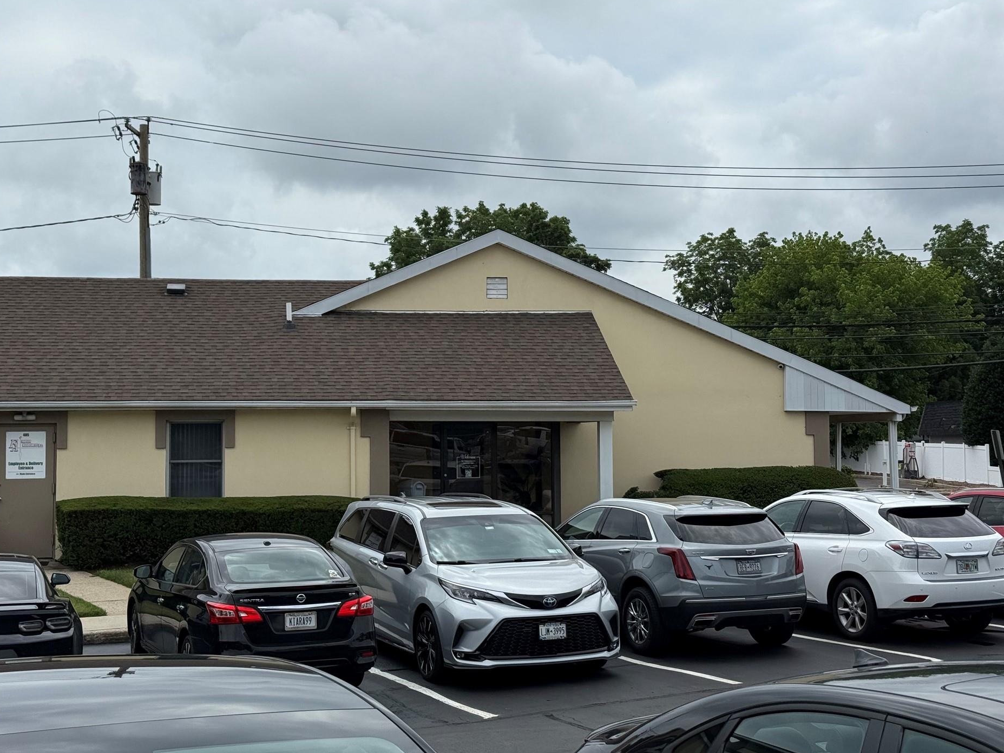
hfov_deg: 36.2
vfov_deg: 27.5
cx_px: 461
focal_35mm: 53
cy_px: 357
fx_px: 1537
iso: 80
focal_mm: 6.76
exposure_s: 1/8772
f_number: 1.78
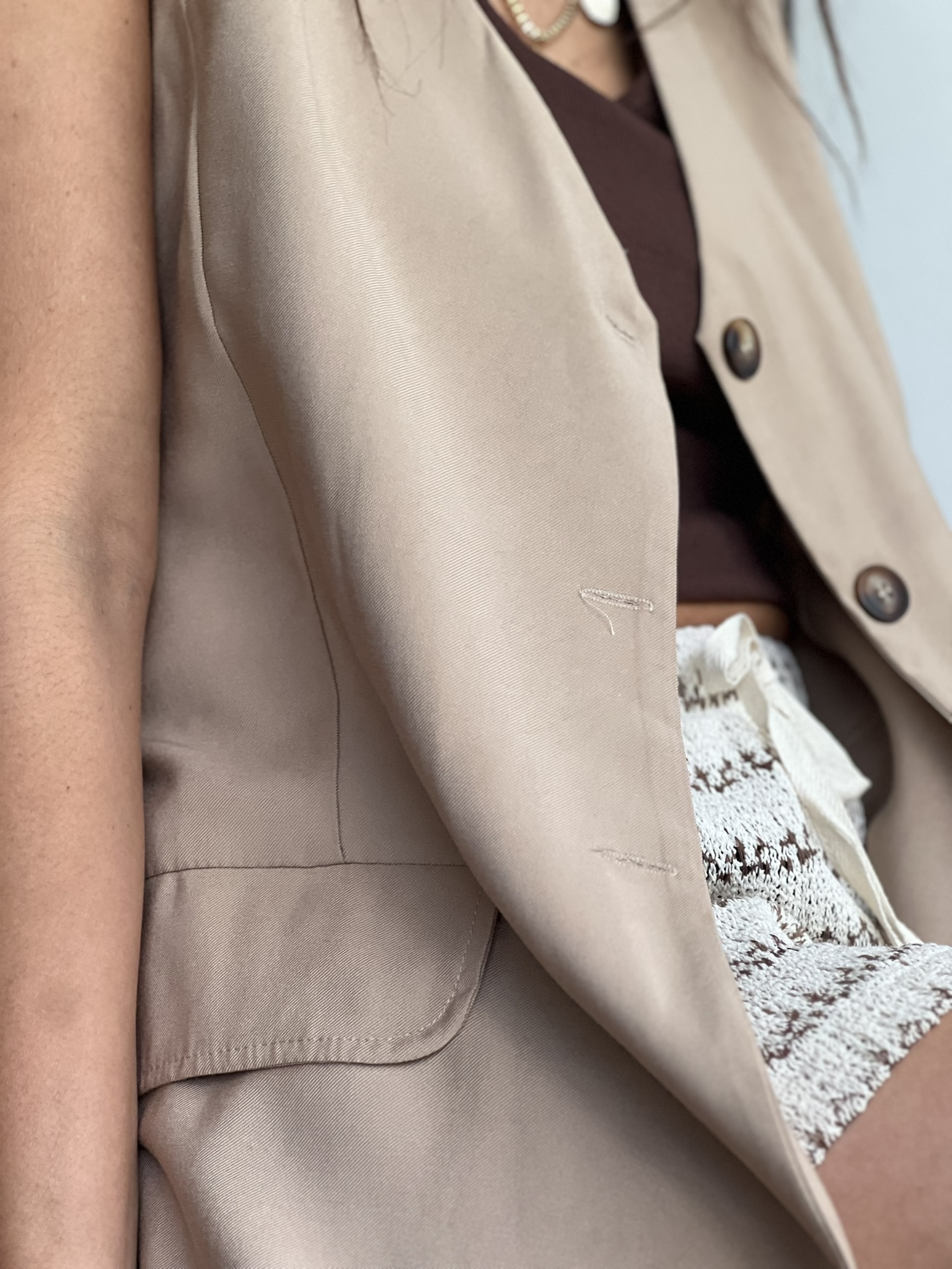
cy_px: 634
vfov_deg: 25.3
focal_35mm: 77
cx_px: 476
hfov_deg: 19.1
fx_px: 2824
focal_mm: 9
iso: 125
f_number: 2.8
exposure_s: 1/121
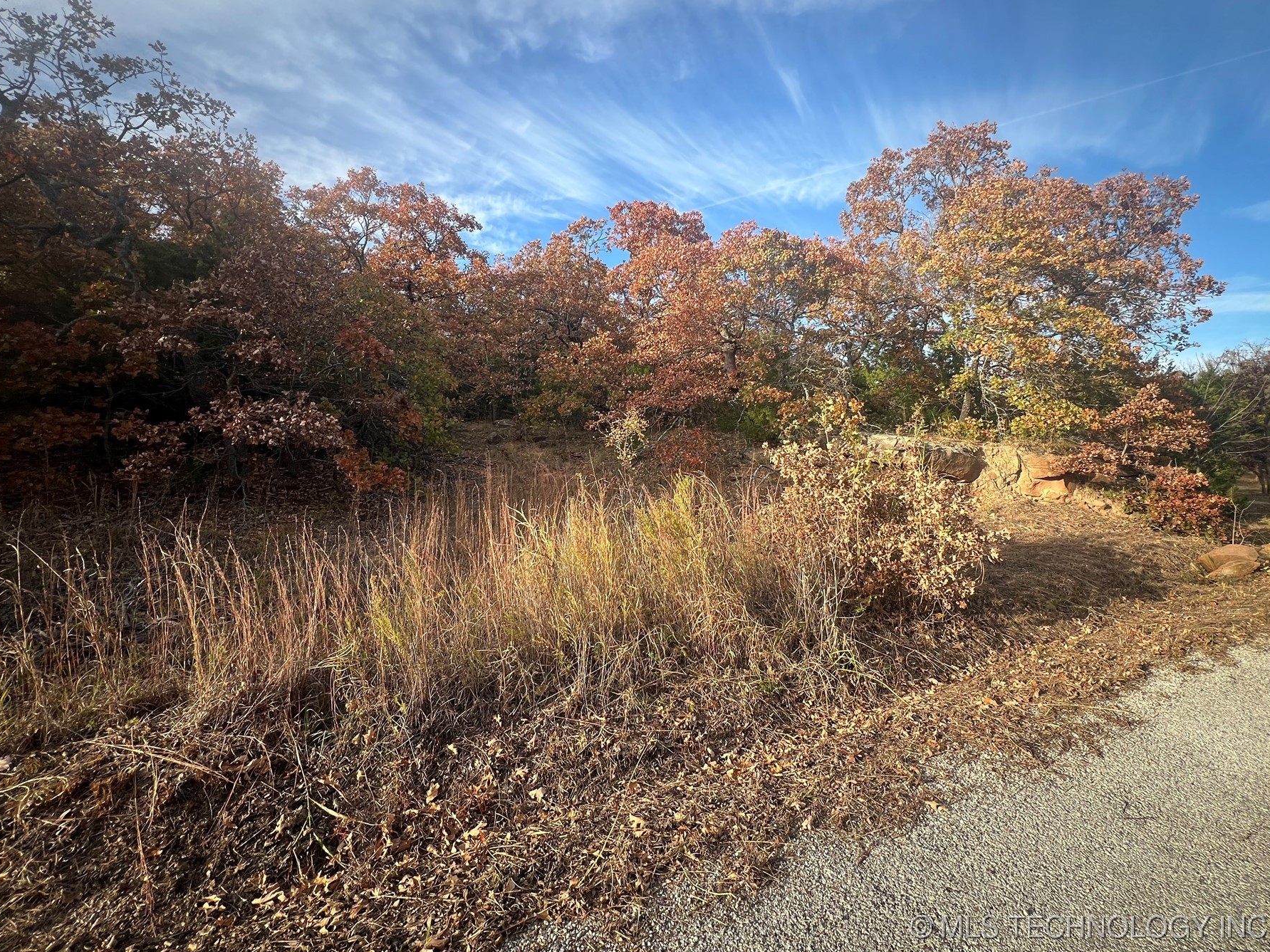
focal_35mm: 14
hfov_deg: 102.0
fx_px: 514
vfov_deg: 85.6
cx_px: 664
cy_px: 444
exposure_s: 1/238
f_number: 1.8
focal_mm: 1.57
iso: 32
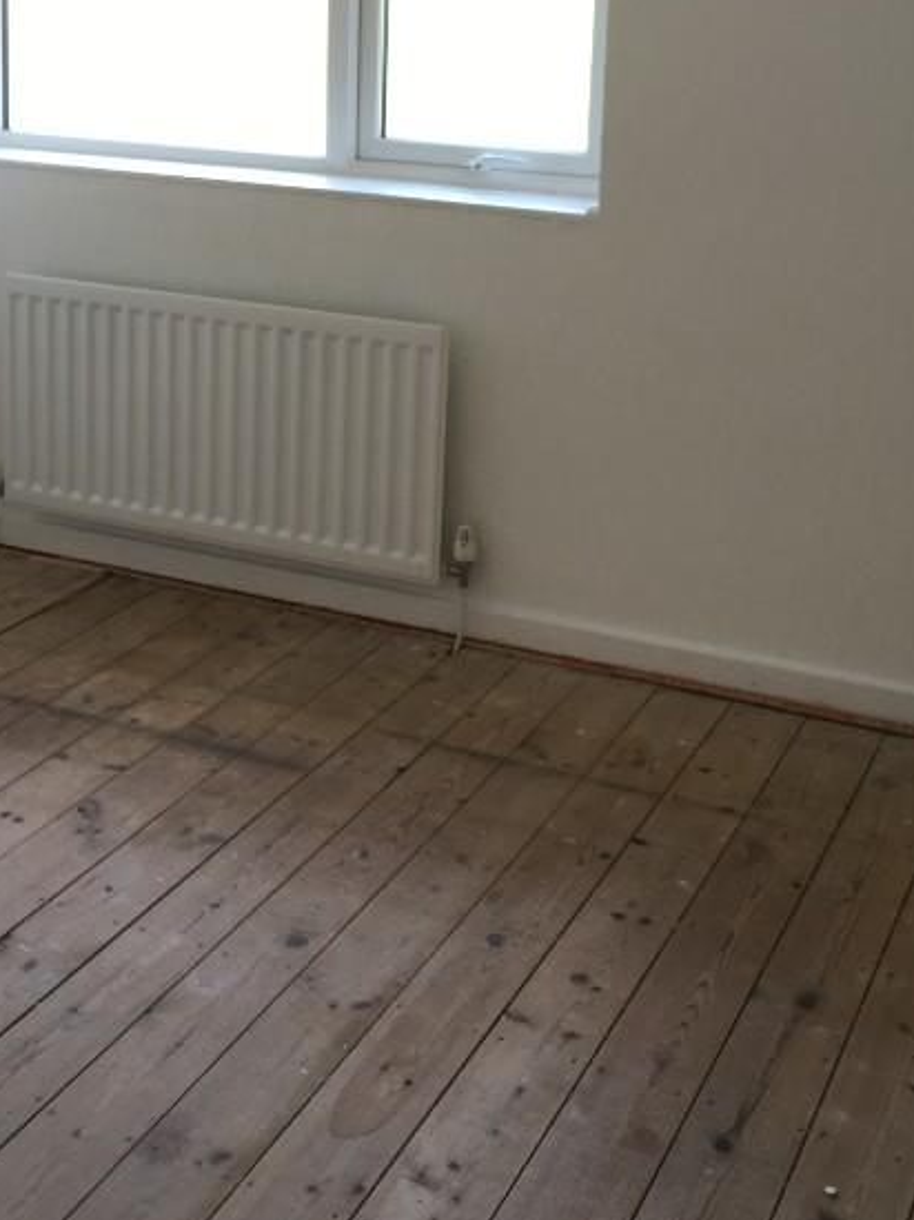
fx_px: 1903
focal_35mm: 54
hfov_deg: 26.8
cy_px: 295
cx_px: 273
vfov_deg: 34.7
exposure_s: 1/50
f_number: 2.2
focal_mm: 4.15
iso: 32
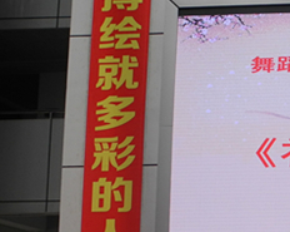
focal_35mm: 92
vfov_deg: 16.3
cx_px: 470
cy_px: 244
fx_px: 789
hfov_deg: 17.9
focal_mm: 6
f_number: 2.8
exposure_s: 1/320
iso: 100
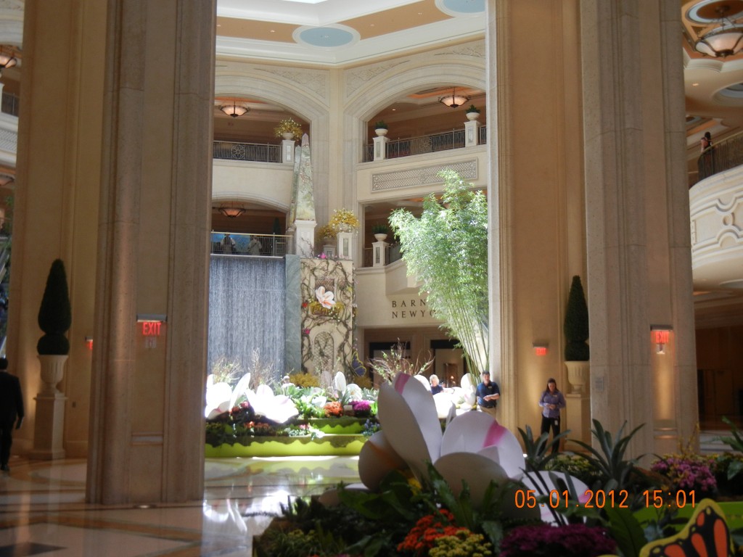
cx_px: 372
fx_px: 837
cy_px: 278
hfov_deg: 47.9
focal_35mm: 39
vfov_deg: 36.8
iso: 193
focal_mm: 7.1
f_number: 3.7
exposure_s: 1/60
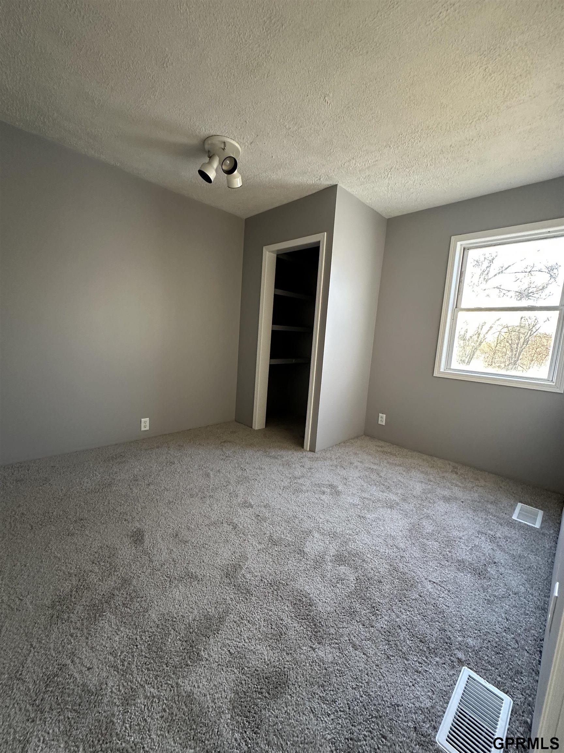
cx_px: 282
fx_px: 304
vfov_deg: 102.1
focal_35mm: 14
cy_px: 376
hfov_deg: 85.7
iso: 320
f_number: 2.2
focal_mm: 2.22
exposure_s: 1/79
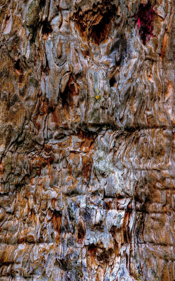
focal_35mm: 49
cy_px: 141
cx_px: 80
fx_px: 374
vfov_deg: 41.1
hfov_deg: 26.3
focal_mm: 17.53
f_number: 4
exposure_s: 1/320
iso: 125
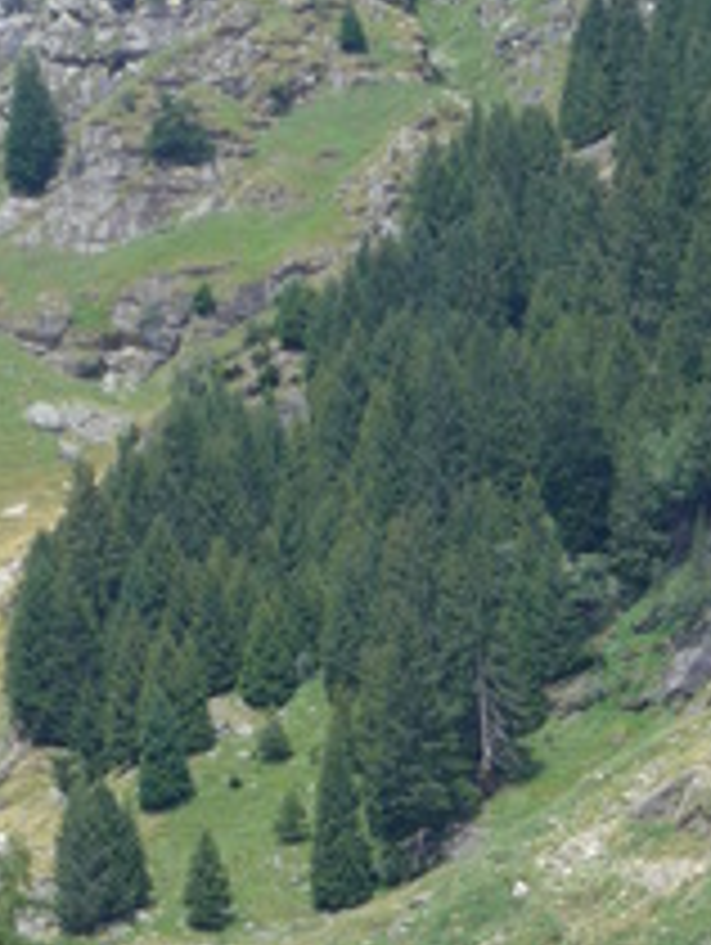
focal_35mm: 289
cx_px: 747
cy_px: 1400
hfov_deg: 5.1
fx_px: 7899
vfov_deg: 6.8
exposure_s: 1/250
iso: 80
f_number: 4.8
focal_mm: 20.4
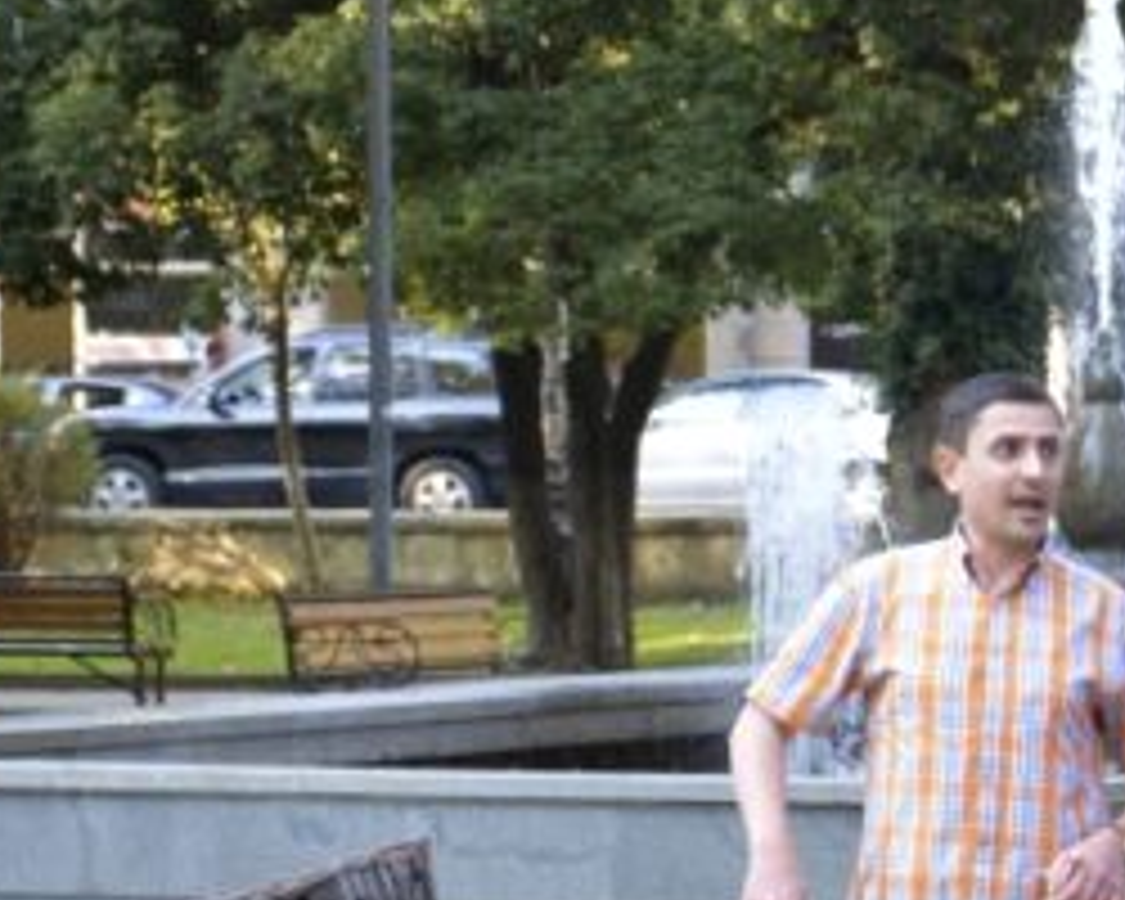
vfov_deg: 5.9
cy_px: 765
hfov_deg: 7.3
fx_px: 8654
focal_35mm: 260
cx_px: 1516
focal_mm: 45
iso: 800
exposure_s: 1/160
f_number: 5
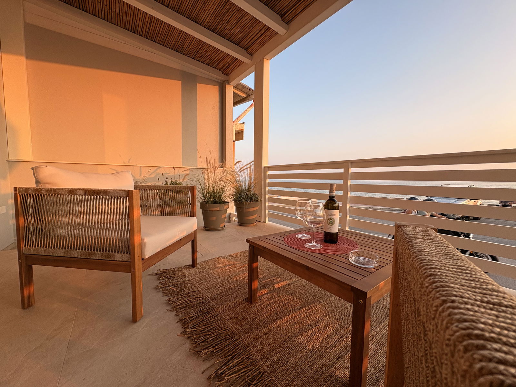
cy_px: 194
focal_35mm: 14
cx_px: 258
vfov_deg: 85.7
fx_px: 209
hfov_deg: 102.1
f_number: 2.2
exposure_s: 1/226
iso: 40
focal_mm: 2.22
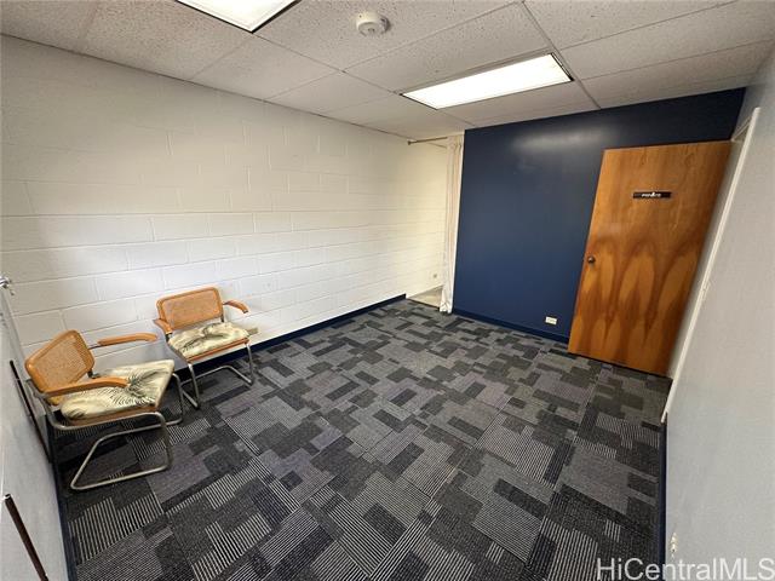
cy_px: 290
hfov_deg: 102.1
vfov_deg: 85.7
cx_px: 388
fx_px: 313
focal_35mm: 14
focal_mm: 2.22
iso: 320
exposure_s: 1/120
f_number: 2.2
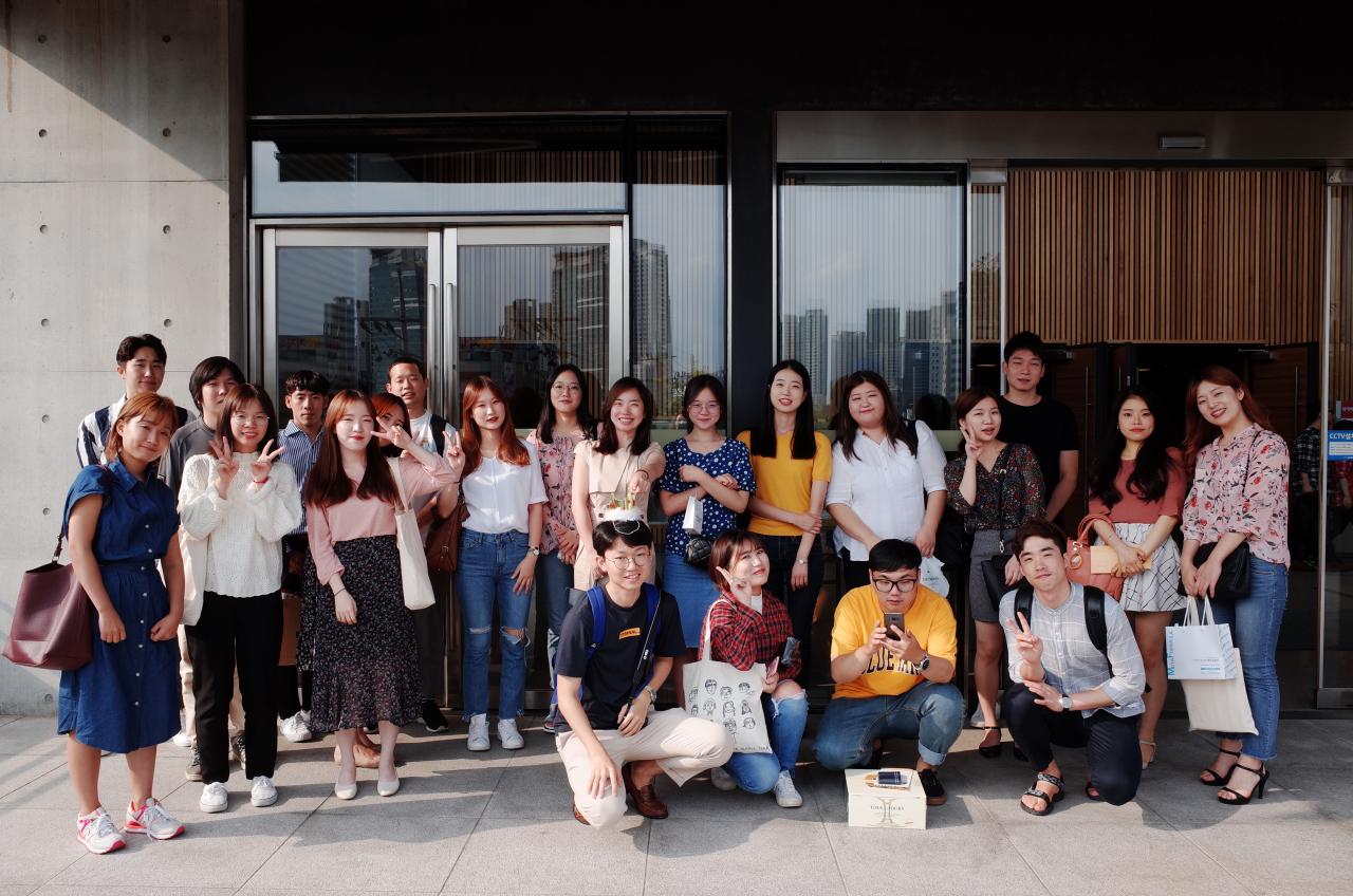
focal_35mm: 28
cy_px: 448
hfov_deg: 65.6
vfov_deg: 46.2
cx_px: 676
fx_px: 1050
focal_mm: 18.3
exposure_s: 1/180
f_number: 5.6
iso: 100
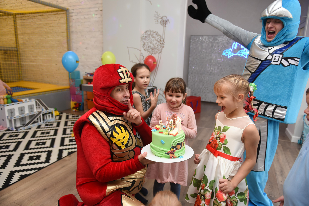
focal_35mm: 24
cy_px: 103
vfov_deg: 53.2
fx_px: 206
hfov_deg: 73.7
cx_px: 154
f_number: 2.8
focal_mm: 24
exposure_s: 1/200
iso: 560
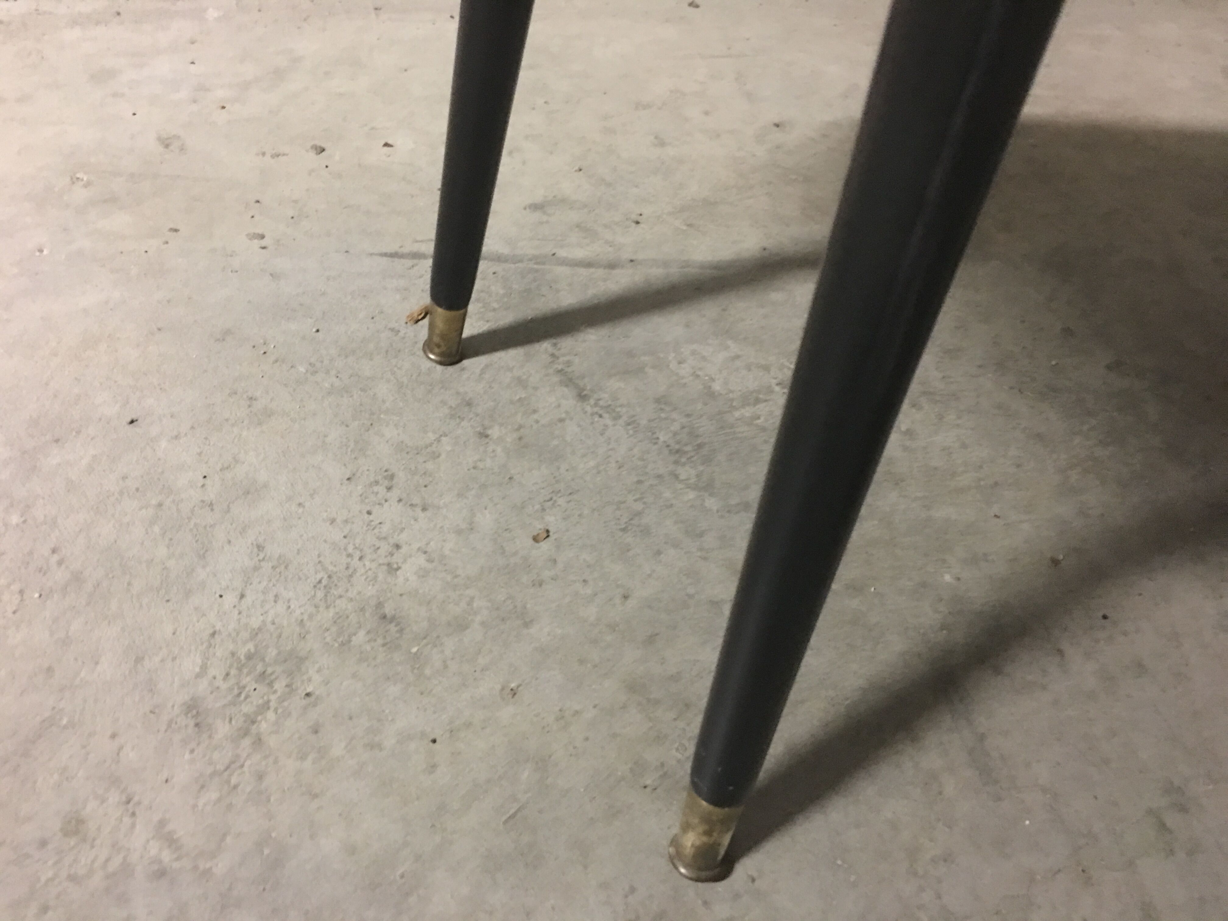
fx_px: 1029
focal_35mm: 29
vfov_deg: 48.2
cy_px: 460
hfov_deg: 61.7
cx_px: 614
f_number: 2.2
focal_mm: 4.15
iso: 125
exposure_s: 1/4
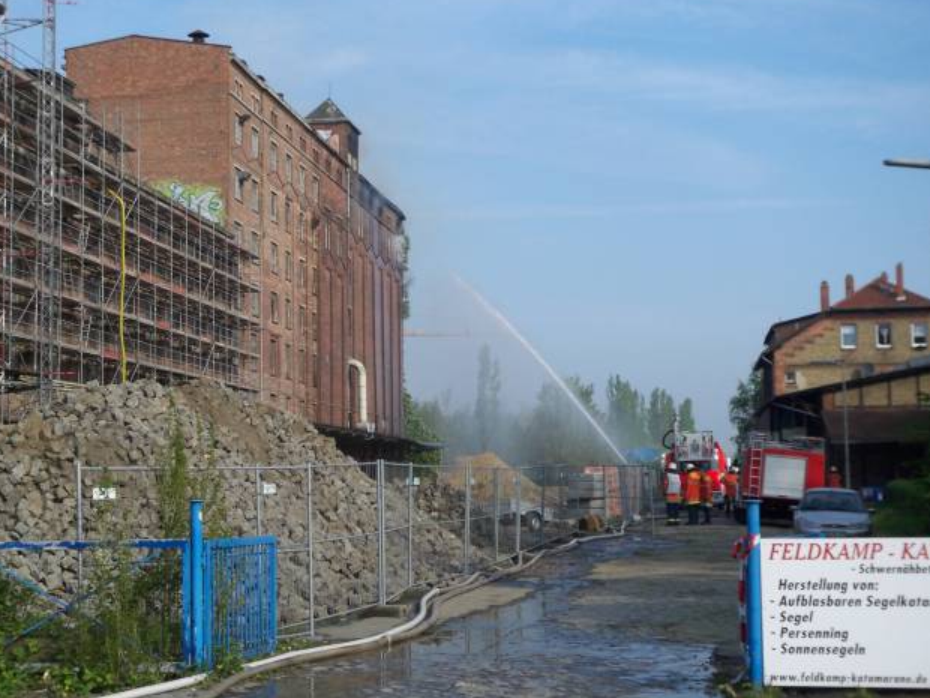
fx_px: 1693
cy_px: 341
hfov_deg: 30.7
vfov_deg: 23.3
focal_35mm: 63
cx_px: 472
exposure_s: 1/400
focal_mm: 9.9
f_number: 4.1
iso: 50
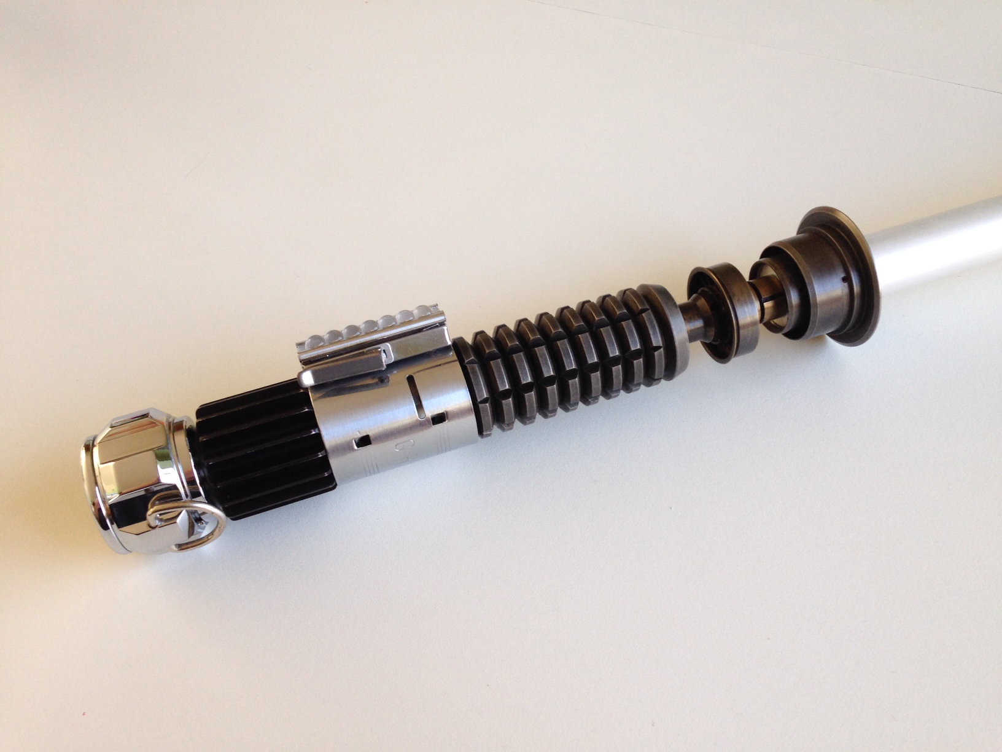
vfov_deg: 42.9
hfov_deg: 55.4
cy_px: 376
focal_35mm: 33
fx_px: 955
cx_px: 501
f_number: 2.4
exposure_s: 1/20
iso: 80
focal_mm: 4.12
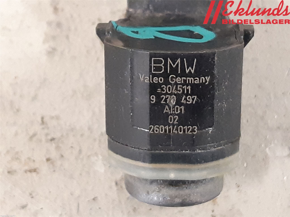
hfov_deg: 67.3
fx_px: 218
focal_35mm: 26
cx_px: 145
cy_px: 108
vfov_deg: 53.1
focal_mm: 3.93
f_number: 1.7
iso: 400
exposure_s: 1/25
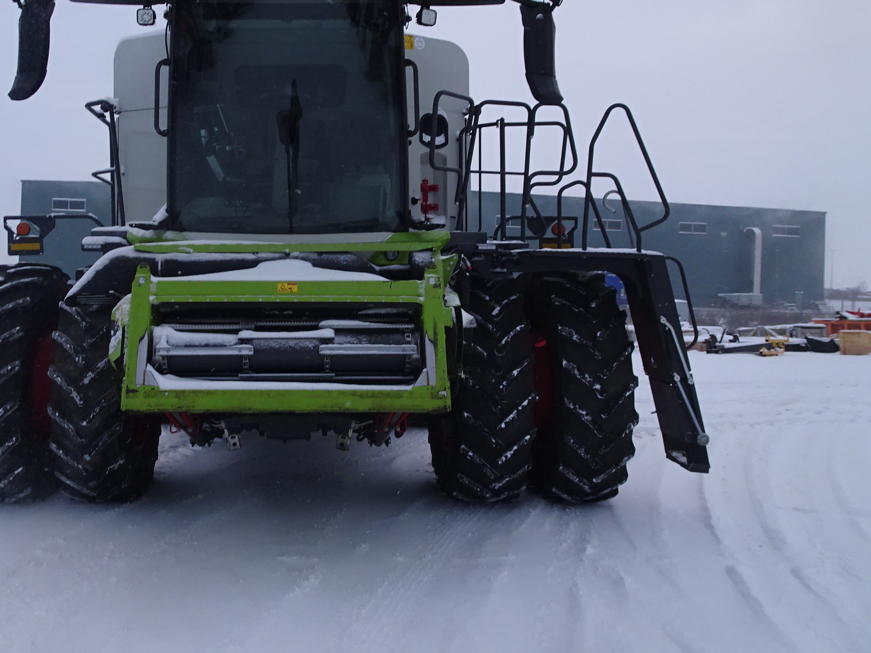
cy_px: 268
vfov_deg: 44.0
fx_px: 805
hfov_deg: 55.8
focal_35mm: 32
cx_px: 302
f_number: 3.5
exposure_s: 1/250
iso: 250
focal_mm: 4.1
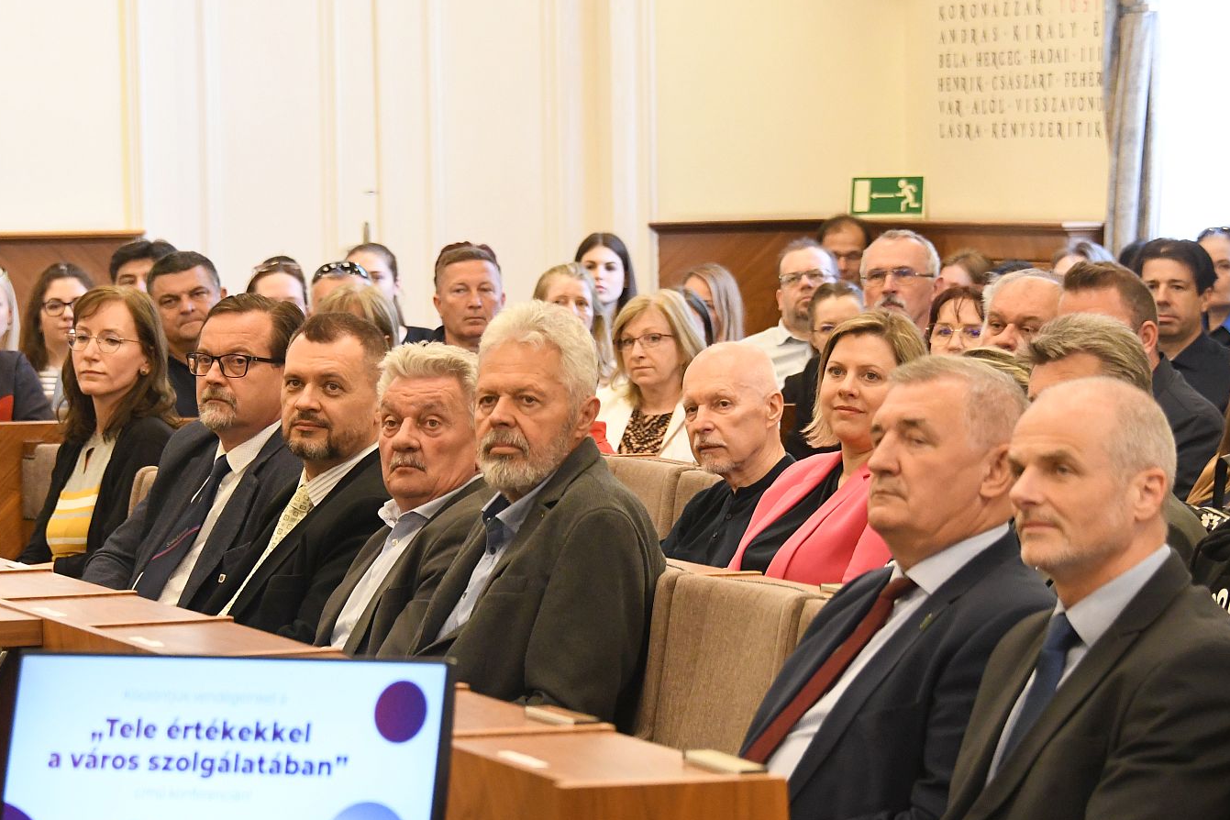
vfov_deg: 7.7
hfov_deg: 11.5
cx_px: 617
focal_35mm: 179
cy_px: 365
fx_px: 6115
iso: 5000
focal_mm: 100
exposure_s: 1/160
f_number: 5.3
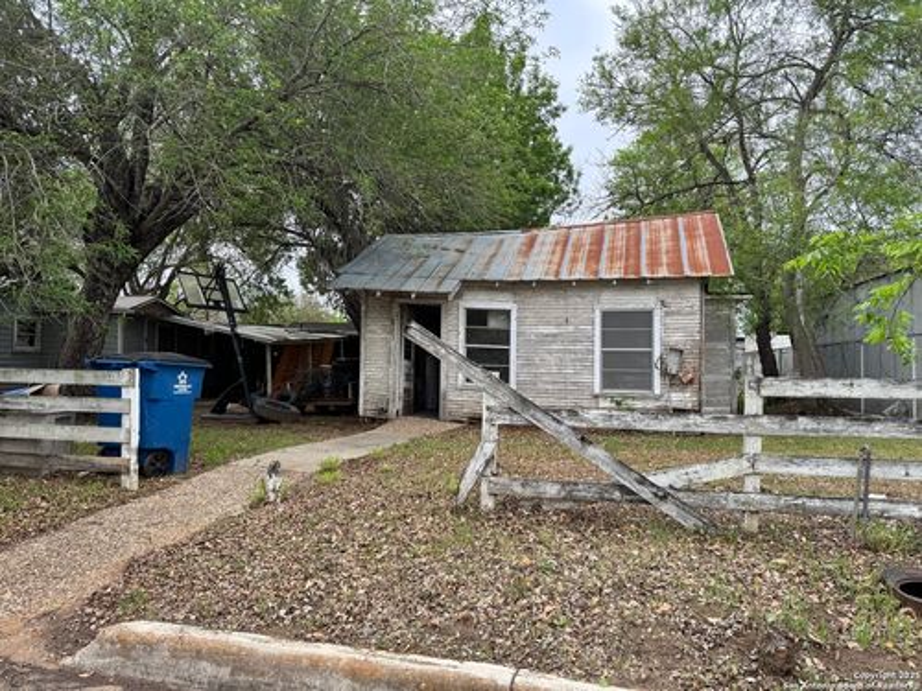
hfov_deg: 71.6
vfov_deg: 56.8
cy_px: 346
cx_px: 461
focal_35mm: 24
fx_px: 639
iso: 80
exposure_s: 1/888
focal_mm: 6.76
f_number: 1.78
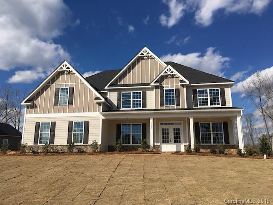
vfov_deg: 48.2
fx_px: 229
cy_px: 102
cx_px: 136
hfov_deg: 61.7
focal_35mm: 29
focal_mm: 4.15
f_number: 2.2
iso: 25
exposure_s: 1/3344
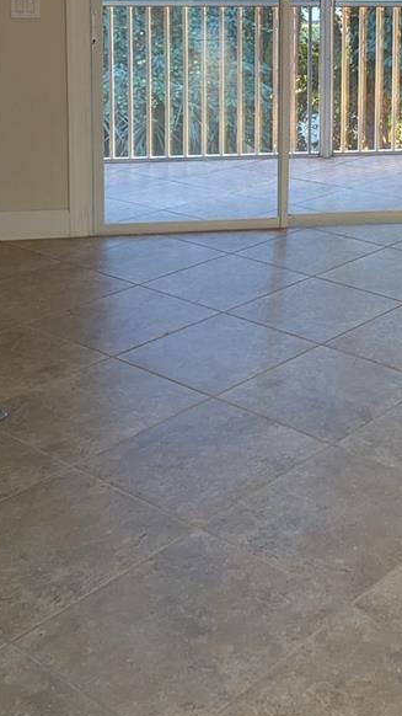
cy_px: 33
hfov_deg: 20.7
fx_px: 1024
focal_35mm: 54
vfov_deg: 35.5
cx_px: 487
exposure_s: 1/120
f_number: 1.85
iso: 996
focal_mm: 6.81
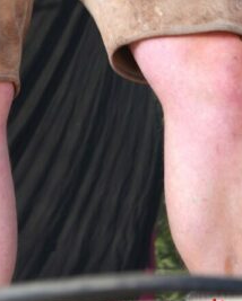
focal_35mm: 279
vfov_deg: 6.8
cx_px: 98
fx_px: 2495
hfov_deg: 5.6
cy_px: -163
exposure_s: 1/80
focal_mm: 46
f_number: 4.5
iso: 100
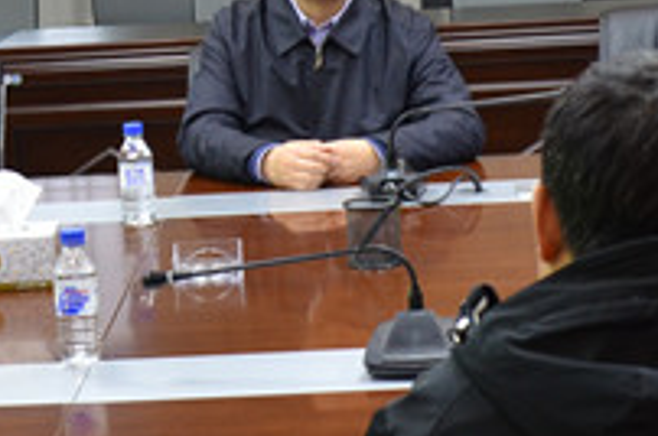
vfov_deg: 10.3
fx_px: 2391
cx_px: 169
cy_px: -34
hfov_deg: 15.6
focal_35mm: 131
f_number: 4
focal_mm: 22
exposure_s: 1/60
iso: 500
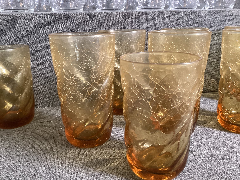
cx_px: 120
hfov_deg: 58.3
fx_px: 215
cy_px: 90
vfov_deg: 45.4
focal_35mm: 31
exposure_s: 1/60
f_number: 2.4
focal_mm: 3.3
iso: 320
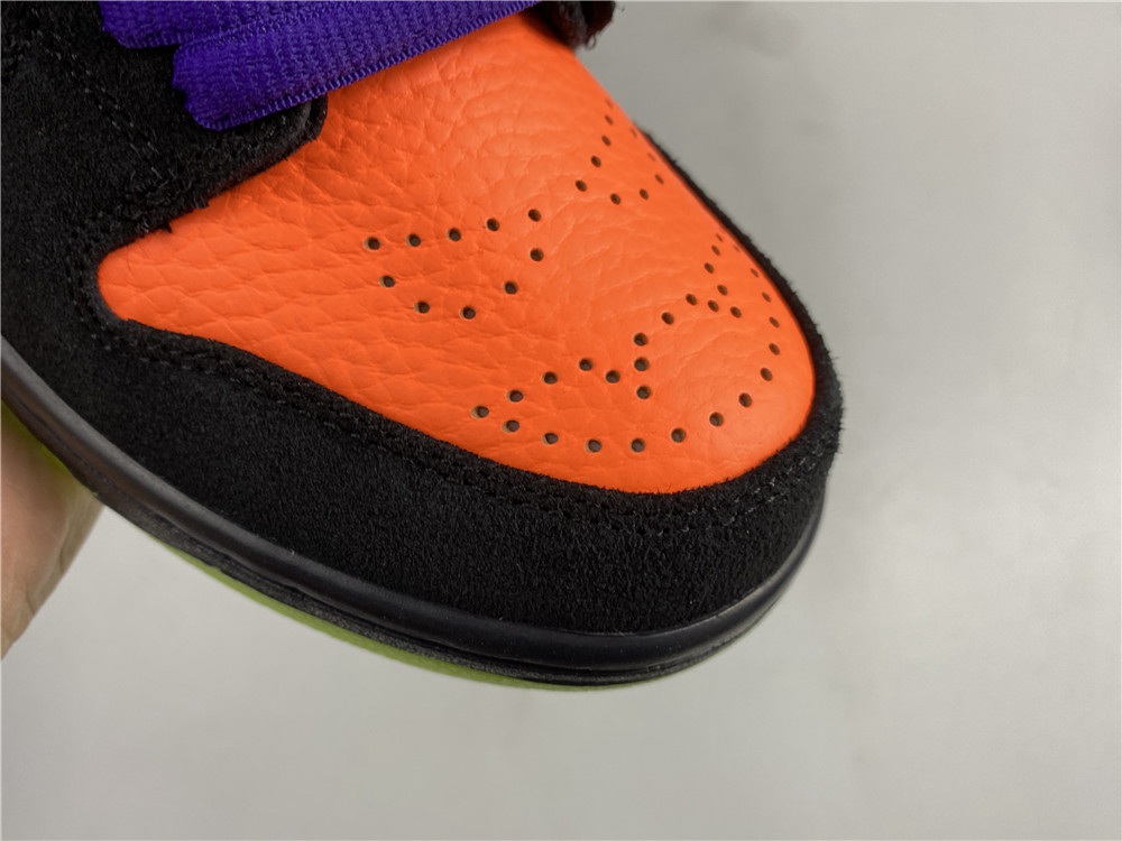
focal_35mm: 26
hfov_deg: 67.3
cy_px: 420
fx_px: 843
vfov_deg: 53.1
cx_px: 561
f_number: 1.8
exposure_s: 1/100
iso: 40
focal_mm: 4.25
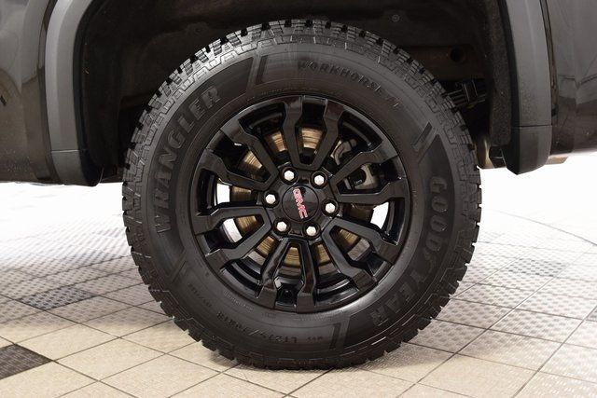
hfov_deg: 53.1
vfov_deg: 36.9
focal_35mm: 36
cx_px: 298
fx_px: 597
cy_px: 199
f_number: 4
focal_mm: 24
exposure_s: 1/30
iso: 1600
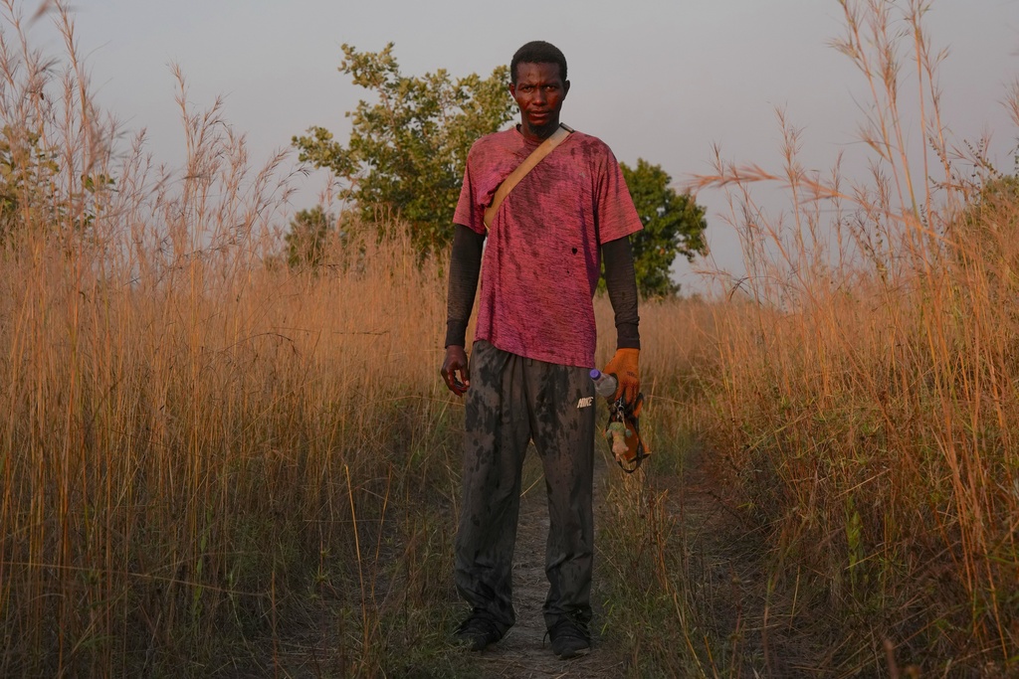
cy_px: 340
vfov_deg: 19.5
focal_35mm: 70
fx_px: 1982
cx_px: 510
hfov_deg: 28.8
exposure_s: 1/1250
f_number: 8
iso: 800
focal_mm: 70
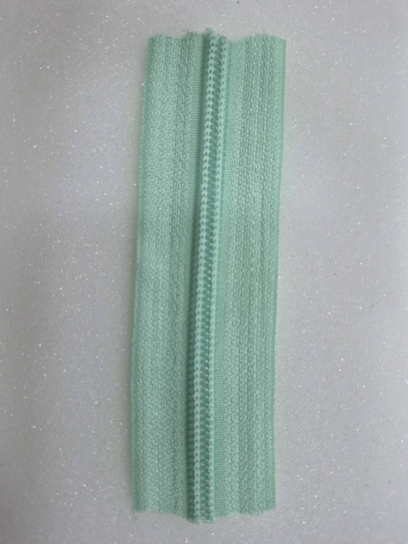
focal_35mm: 23
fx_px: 361
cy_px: 272
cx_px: 204
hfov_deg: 58.9
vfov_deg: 73.9
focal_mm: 5.4
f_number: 1.8
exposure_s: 1/120
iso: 200
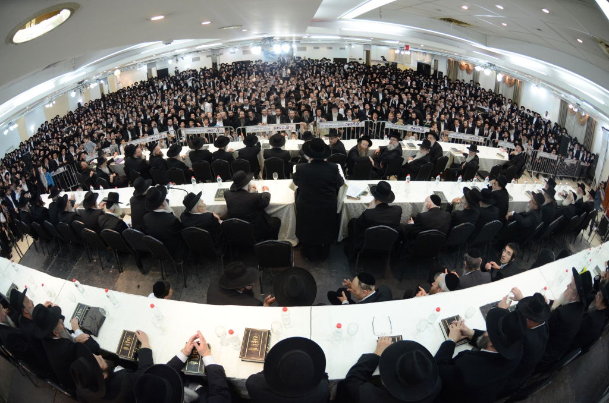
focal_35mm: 16
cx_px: 304
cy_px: 202
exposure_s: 1/160
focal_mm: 10.5
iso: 1250
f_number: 3.5
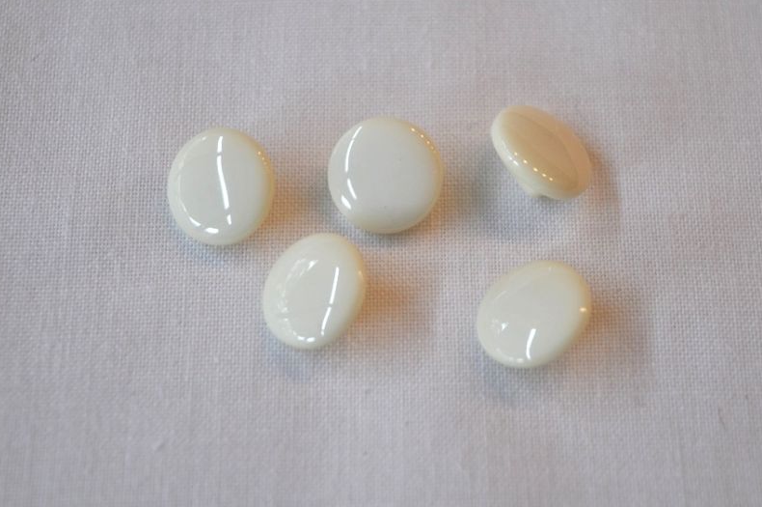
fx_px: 1766
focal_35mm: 84
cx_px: 378
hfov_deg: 24.4
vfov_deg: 16.3
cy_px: 254
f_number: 5.6
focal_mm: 55
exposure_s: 1/60
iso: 450
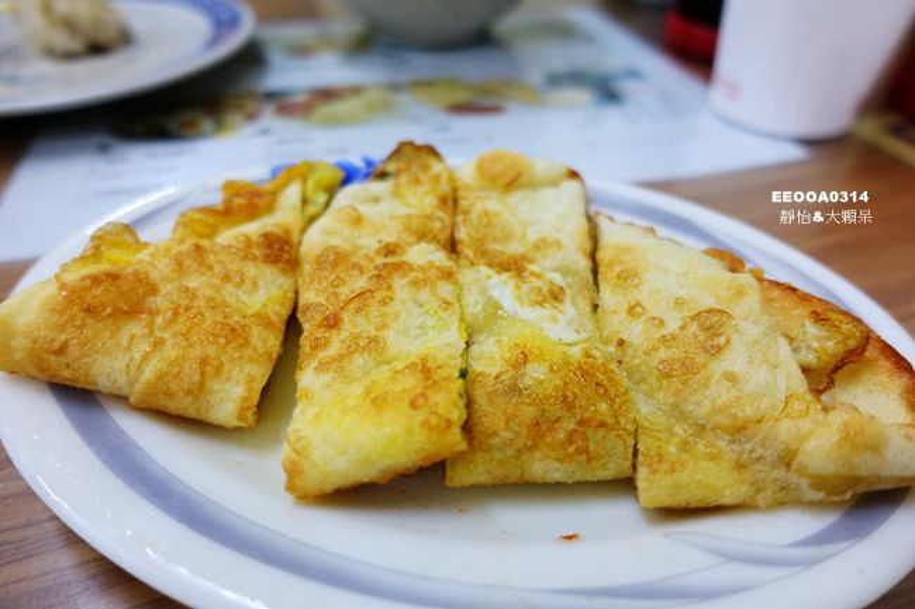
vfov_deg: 53.1
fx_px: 610
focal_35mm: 24
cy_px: 304
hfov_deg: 73.8
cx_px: 458
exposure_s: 1/30
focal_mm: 8.8
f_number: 2
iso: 125
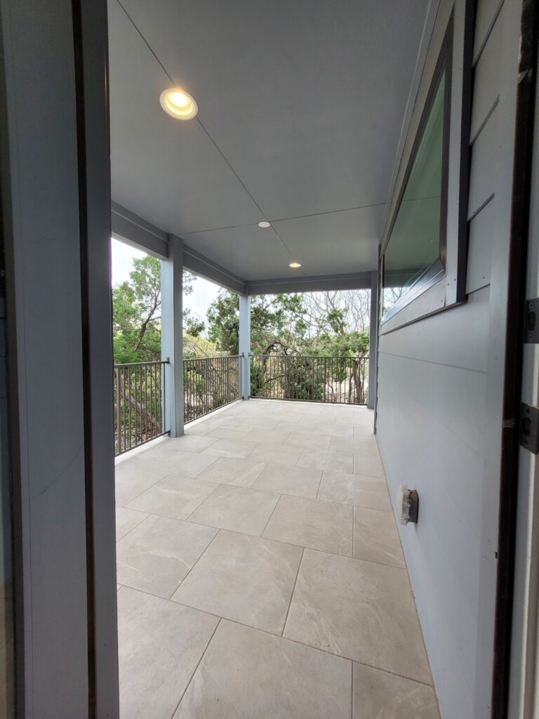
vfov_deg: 106.2
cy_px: 360
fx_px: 270
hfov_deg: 89.9
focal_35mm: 13
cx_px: 270
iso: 50
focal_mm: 1.74
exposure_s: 1/59
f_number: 2.2
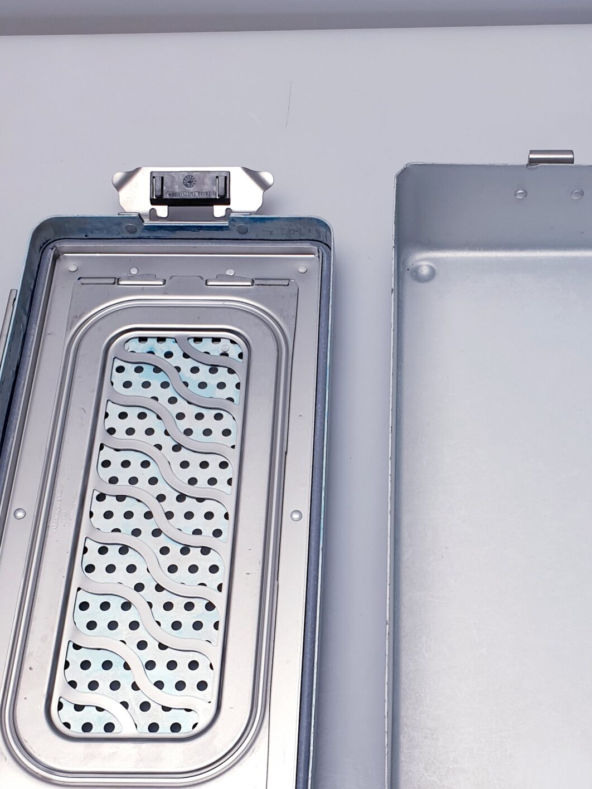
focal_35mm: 47
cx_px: 375
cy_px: 509
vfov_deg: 40.1
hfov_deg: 30.7
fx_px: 1072
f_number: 2.4
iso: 64
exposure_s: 1/100
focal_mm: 4.3
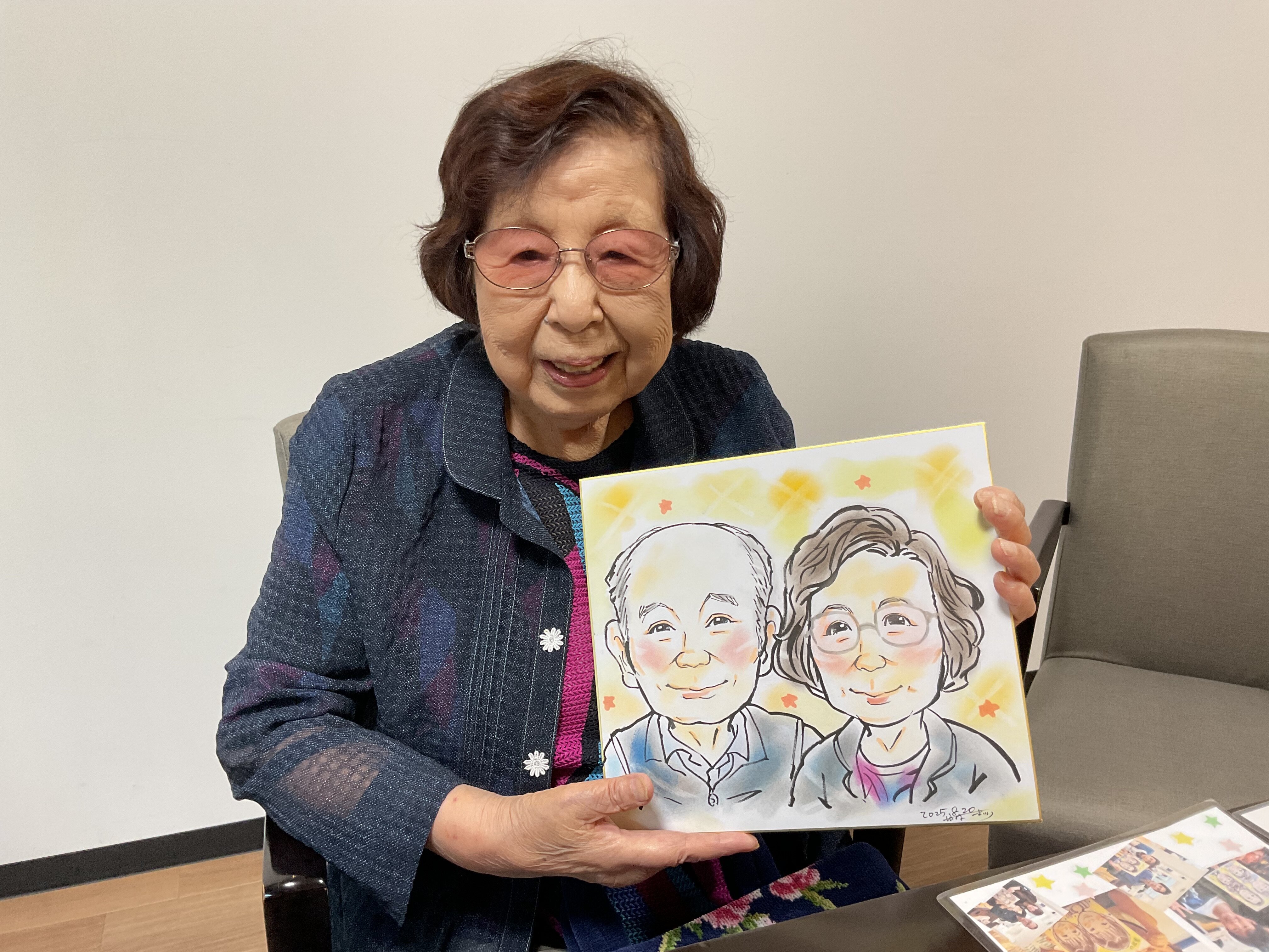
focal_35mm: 29
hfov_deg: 61.7
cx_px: 634
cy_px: 476
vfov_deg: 48.2
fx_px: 1063
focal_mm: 3
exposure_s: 1/60
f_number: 1.8
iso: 100
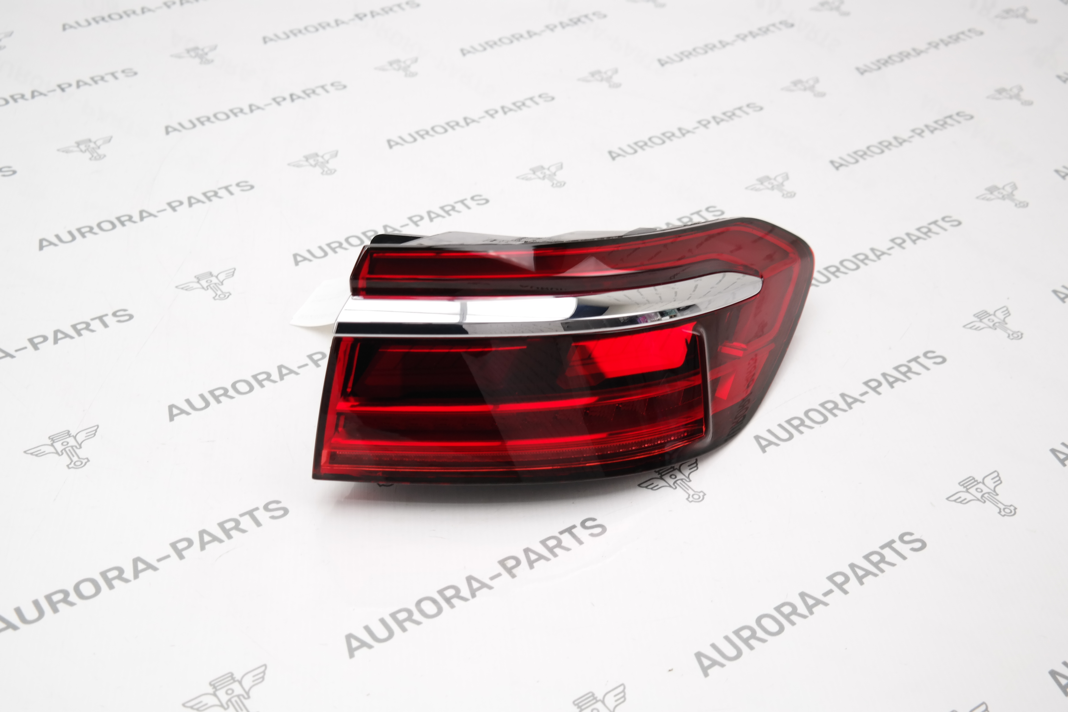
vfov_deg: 29.2
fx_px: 1365
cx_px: 534
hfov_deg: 42.7
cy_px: 356
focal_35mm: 46
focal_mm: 30
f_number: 4.5
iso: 200
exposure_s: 1/100
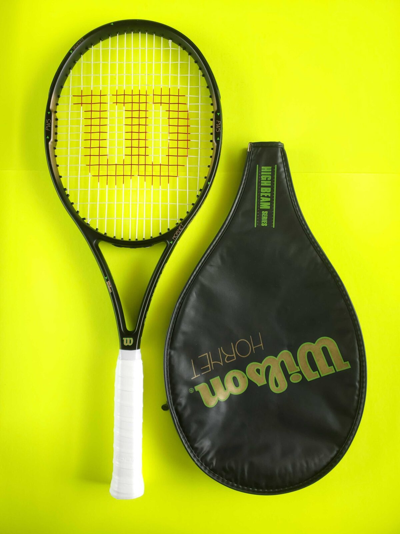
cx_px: 200
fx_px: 401
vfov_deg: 67.3
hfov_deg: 53.1
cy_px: 267
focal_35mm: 26
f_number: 1.5
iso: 50
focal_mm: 4.3
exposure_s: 1/17
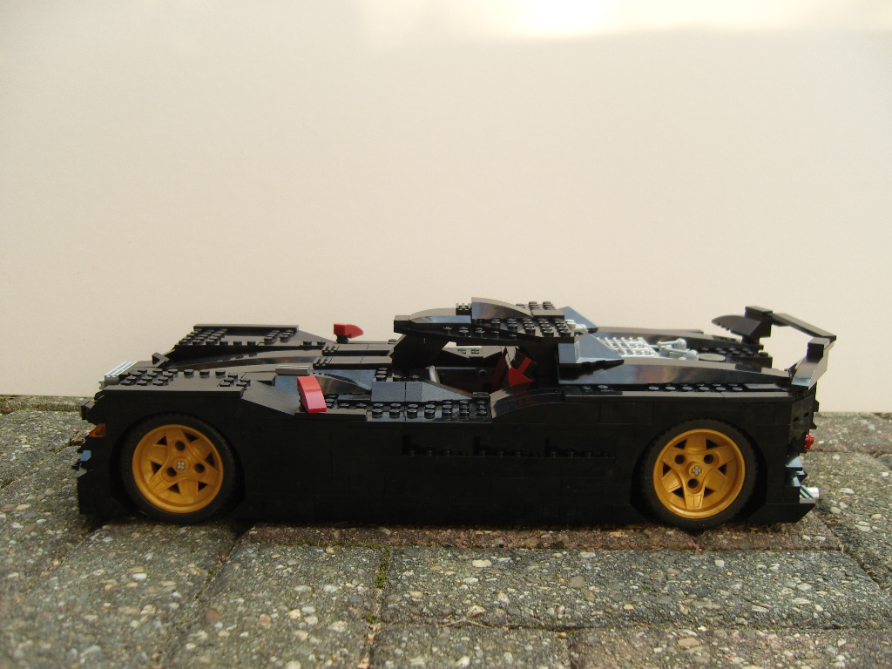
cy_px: 334
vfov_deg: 41.8
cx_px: 446
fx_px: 876
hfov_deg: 54.0
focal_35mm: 34
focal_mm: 7.3
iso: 100
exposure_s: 1/100
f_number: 2.8
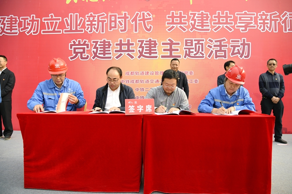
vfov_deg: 51.3
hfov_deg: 71.5
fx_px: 203
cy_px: 98
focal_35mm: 25
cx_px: 150
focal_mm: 24
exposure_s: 1/2000
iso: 500
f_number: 4
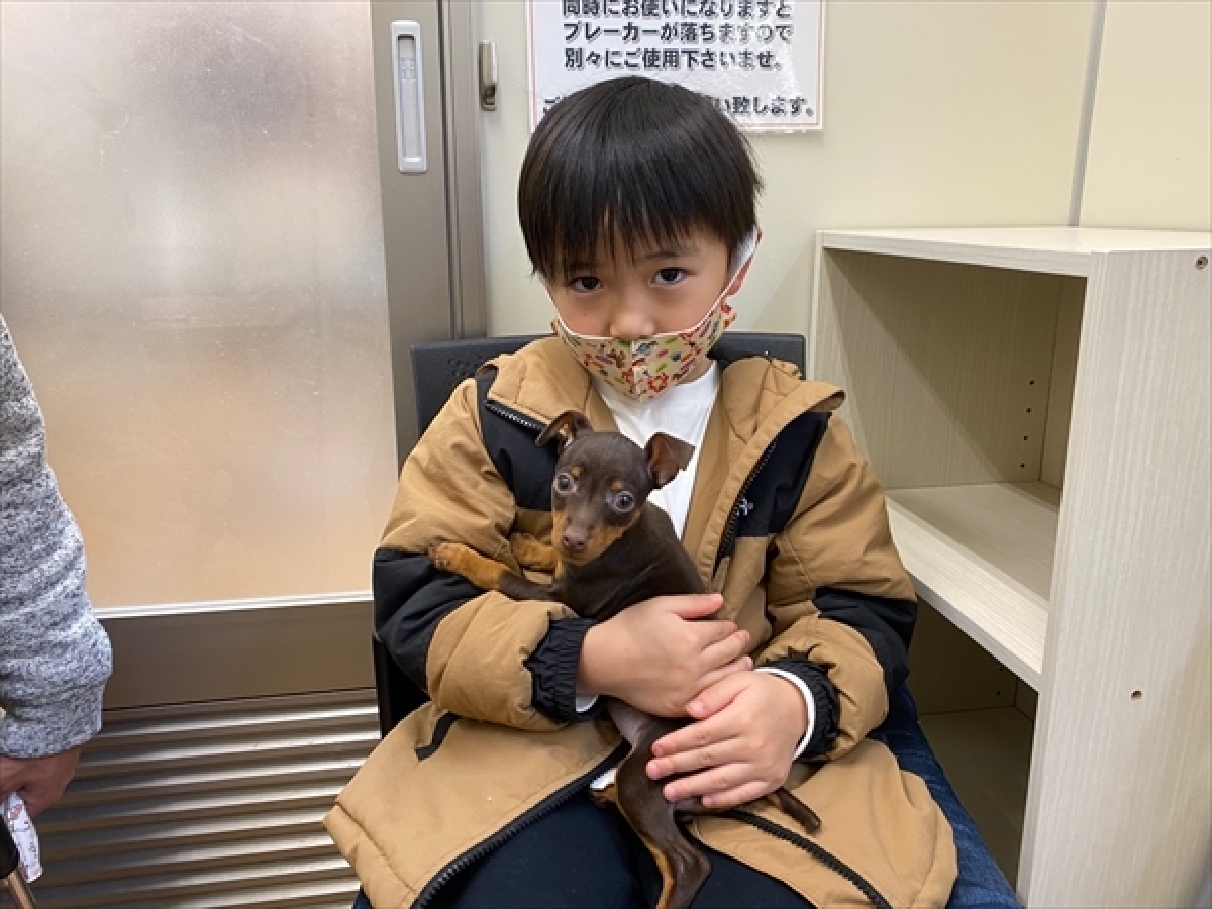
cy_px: 454
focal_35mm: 26
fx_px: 910
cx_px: 606
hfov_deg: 67.3
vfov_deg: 53.1
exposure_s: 1/60
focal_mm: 4.25
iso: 125
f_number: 1.8
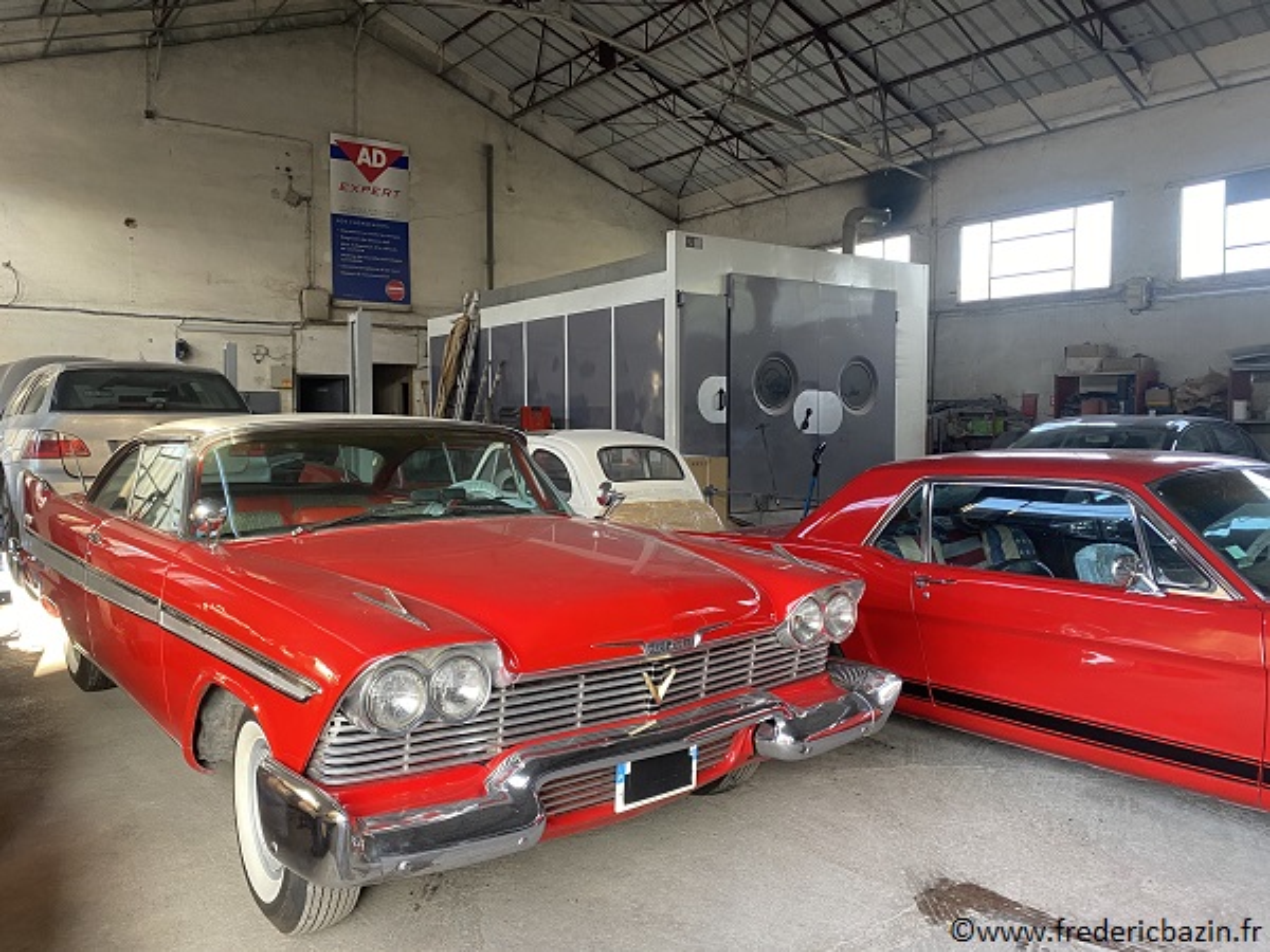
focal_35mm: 26
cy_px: 476
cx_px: 635
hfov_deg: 67.3
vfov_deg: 53.1
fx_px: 954
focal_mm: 4.25
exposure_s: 1/95
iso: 125
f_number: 1.8
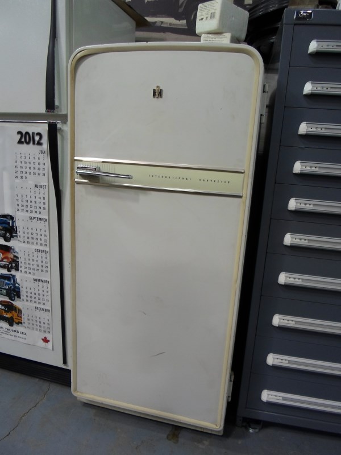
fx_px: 328
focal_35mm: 25
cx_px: 170
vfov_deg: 69.4
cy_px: 228
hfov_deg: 54.9
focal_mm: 4.5
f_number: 2.5
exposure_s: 1/30
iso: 120
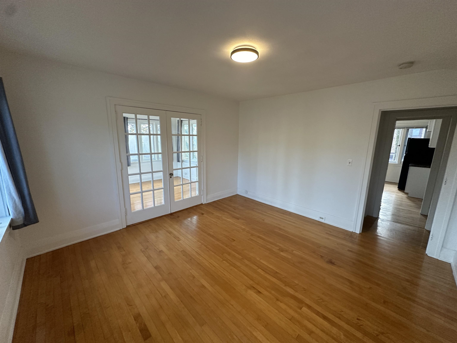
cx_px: 228
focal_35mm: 14
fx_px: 185
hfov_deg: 102.1
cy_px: 172
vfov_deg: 85.7
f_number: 2.2
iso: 250
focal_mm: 2.22
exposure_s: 1/120
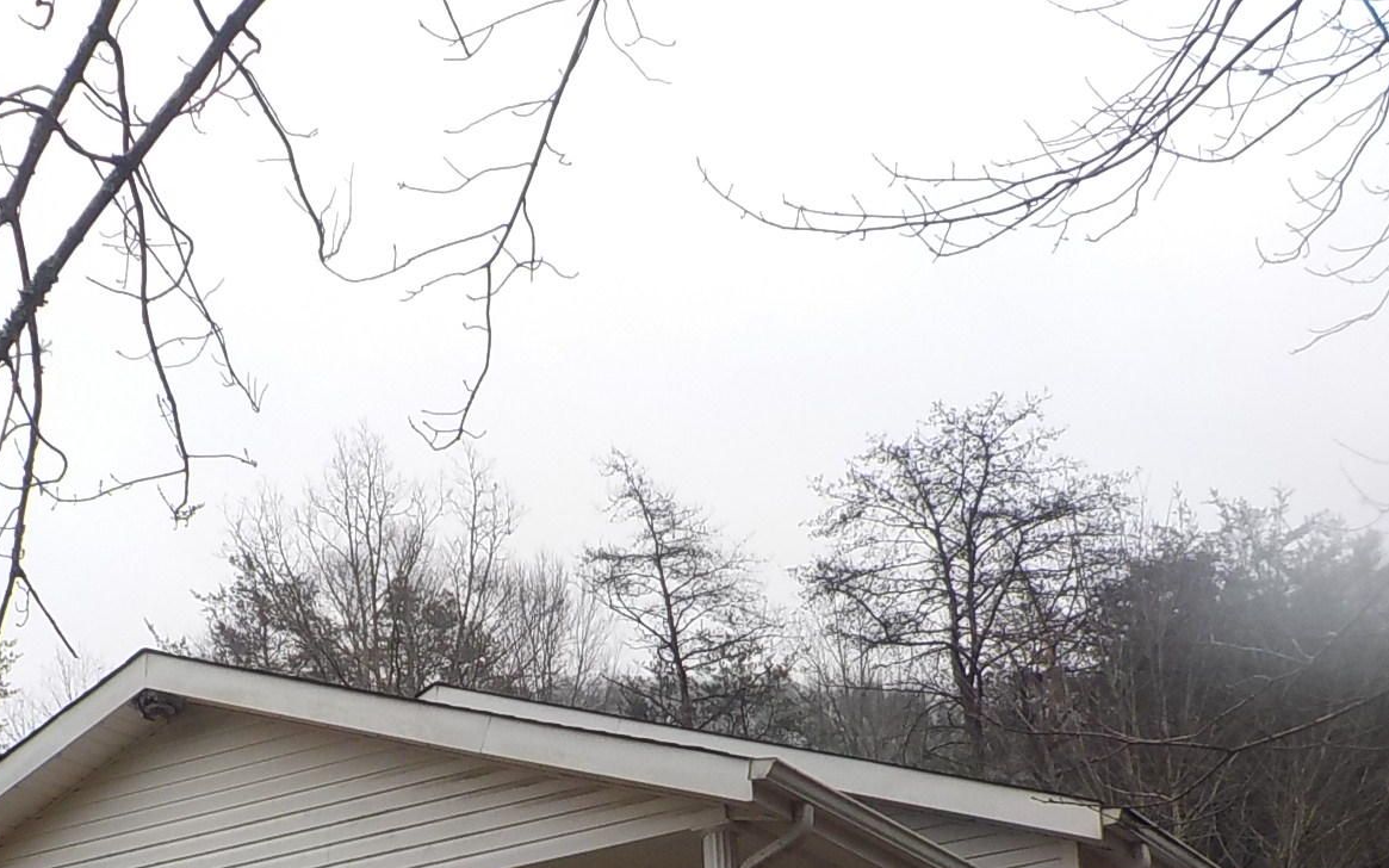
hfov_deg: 32.8
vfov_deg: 19.9
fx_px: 2347
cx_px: 520
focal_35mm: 62
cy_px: 997
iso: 125
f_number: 3.3
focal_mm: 4.1
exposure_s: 1/100
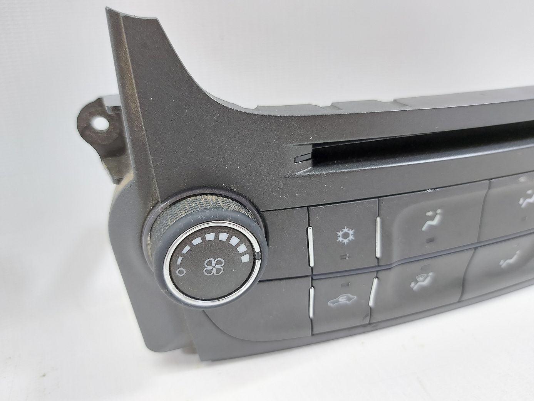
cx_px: 267
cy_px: 200
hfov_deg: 71.6
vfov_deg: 56.8
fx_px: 370
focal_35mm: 24
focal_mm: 5.23
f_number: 1.8
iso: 200
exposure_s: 1/50
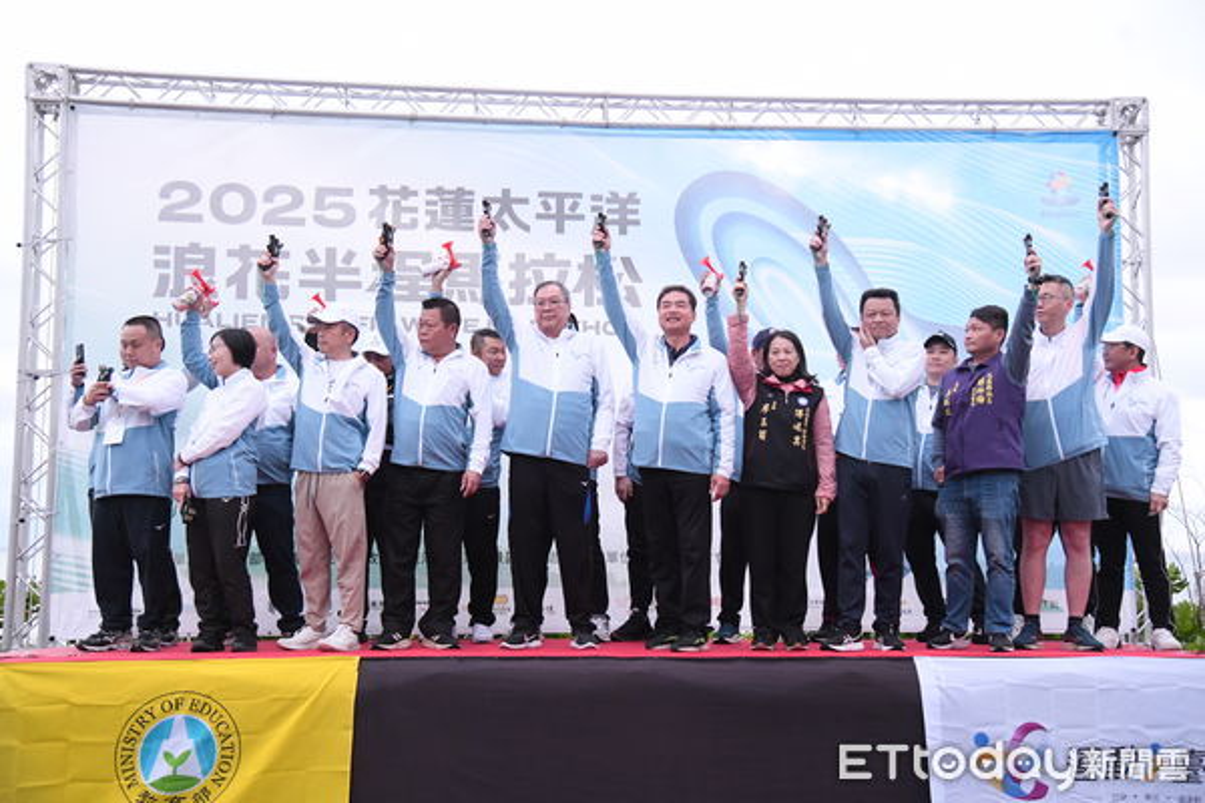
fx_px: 1473
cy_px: 402
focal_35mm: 44
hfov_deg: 44.5
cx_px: 602
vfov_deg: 30.5
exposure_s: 1/200
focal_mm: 44
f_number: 4
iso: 8000
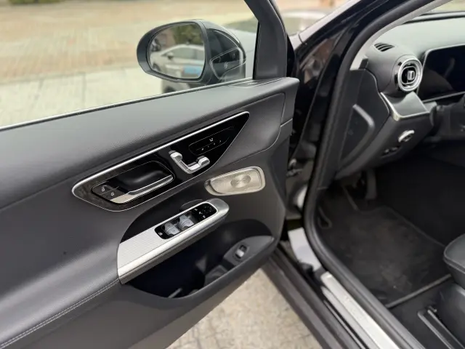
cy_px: 174
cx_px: 232
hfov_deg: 71.6
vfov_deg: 56.8
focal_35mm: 24
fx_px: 322
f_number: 1.78
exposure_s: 1/330
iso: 100
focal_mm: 6.76
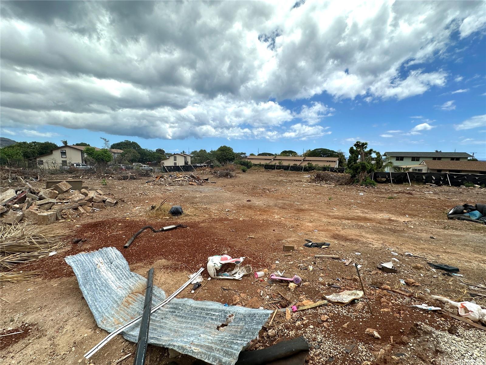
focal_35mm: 14
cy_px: 182
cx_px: 243
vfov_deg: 85.7
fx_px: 197
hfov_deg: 102.1
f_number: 2.2
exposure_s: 1/2212
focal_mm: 2.22
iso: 50
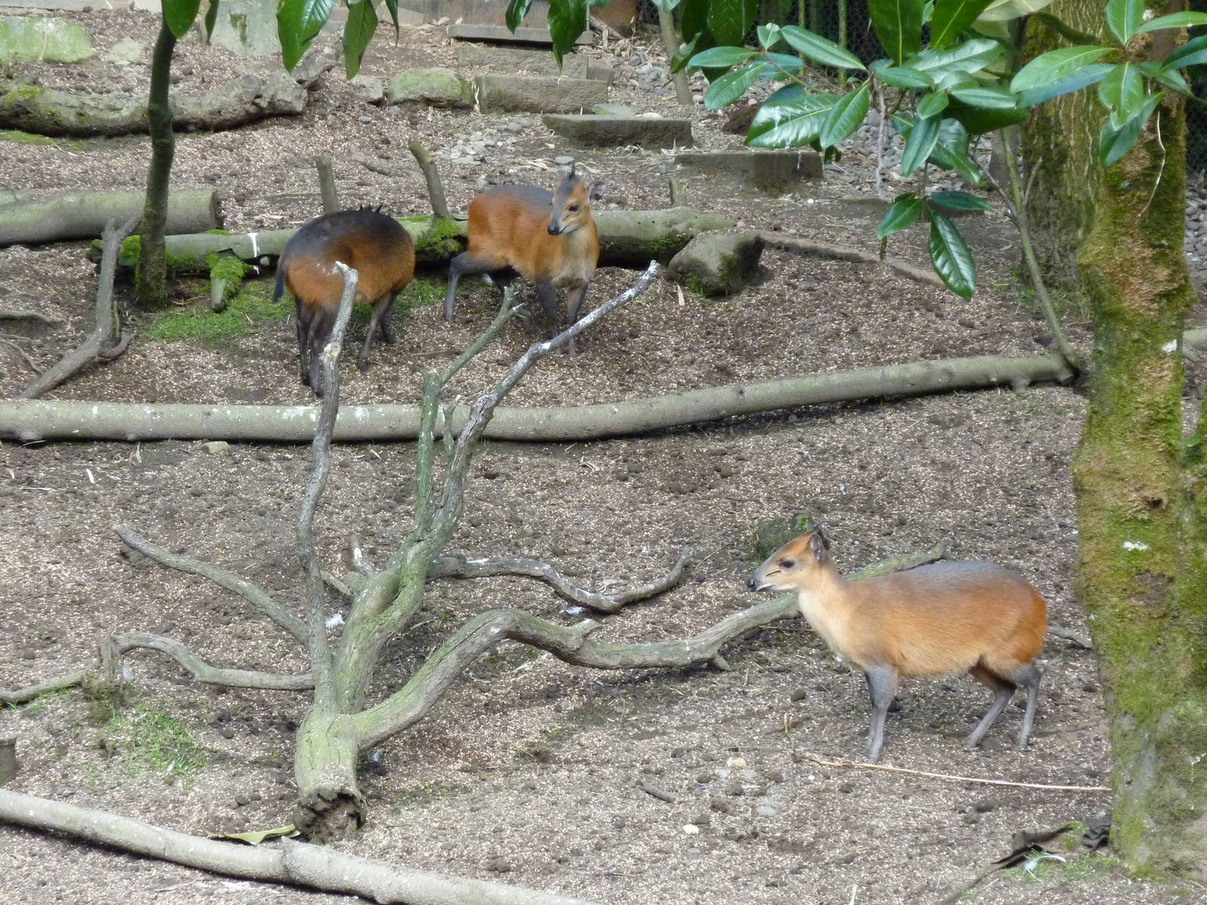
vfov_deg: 9.4
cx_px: 604
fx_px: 5509
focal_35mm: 158
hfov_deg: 12.5
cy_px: 452
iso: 400
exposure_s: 1/125
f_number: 4.5
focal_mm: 25.9
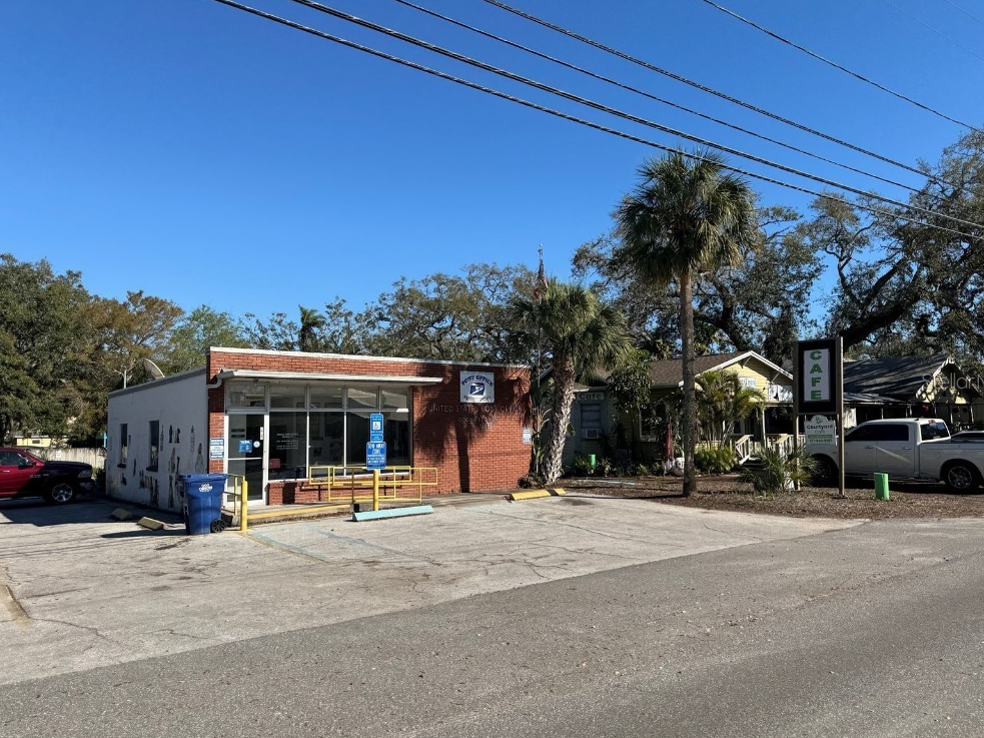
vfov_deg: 54.9
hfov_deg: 69.4
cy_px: 381
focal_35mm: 25
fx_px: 711
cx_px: 504
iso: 80
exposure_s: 1/4608
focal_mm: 6.76
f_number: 1.78
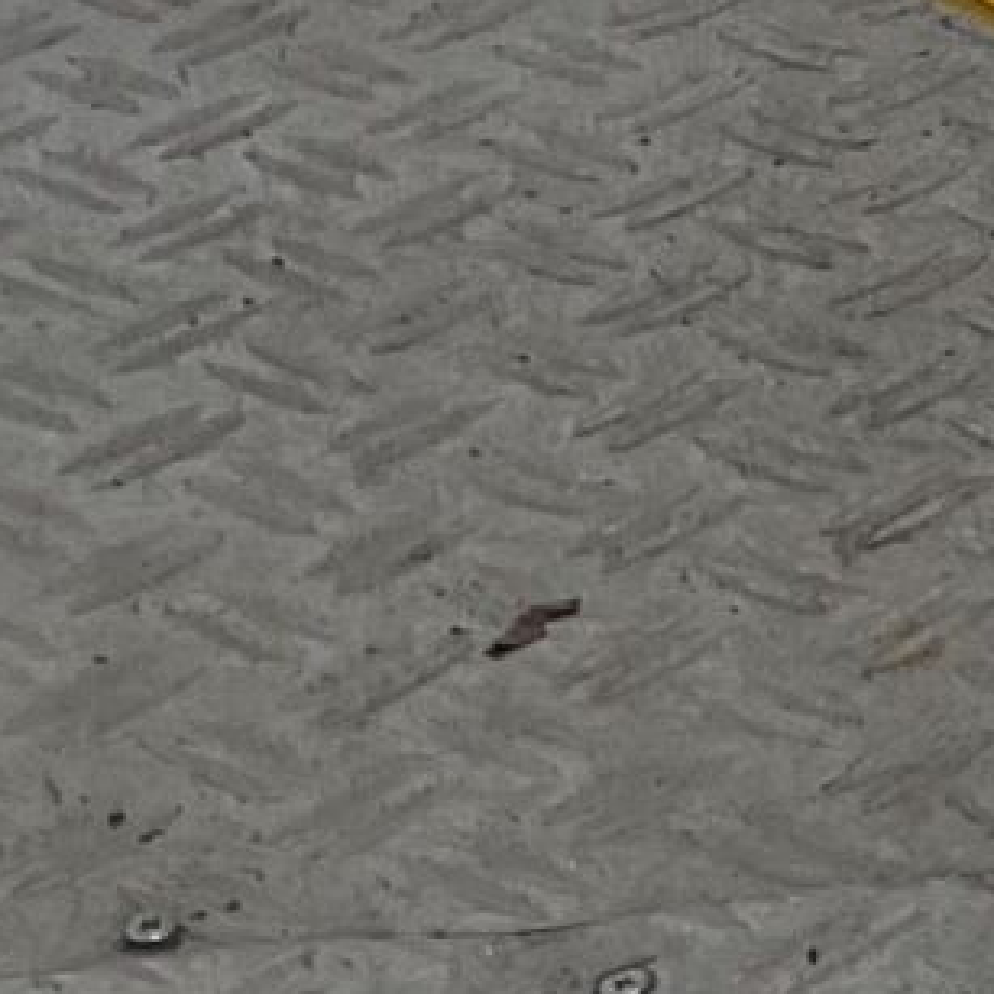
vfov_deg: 8.0
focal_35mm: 214
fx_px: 6952
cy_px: -418
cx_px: 3432
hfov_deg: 6.9
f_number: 1.8
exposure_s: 1/100
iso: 16
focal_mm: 3
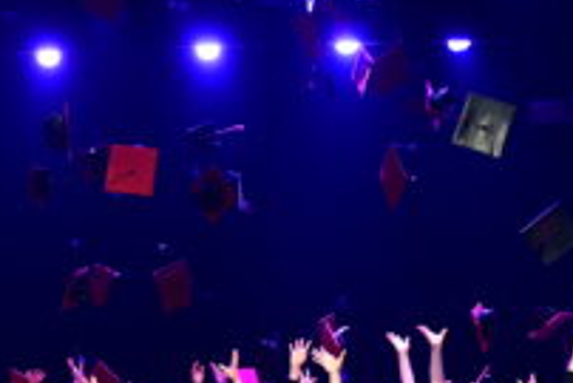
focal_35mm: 104
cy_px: 397
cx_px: 6
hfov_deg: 19.1
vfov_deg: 13.0
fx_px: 1656
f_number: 2
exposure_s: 1/500
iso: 2000
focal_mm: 35
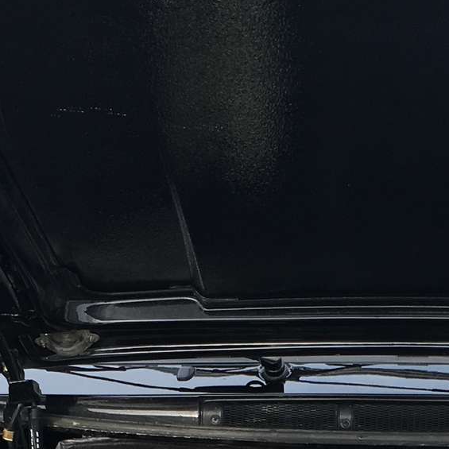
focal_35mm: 121
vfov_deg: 13.1
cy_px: 790
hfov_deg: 14.3
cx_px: 374
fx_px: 1776
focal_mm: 4.15
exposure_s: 1/316
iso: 25
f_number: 2.2
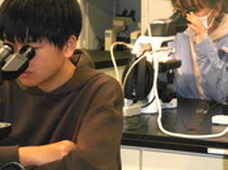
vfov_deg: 8.0
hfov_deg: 10.7
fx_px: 1210
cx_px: 200
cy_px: 67
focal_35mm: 184
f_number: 4.7
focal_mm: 14.3
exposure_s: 1/60
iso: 500
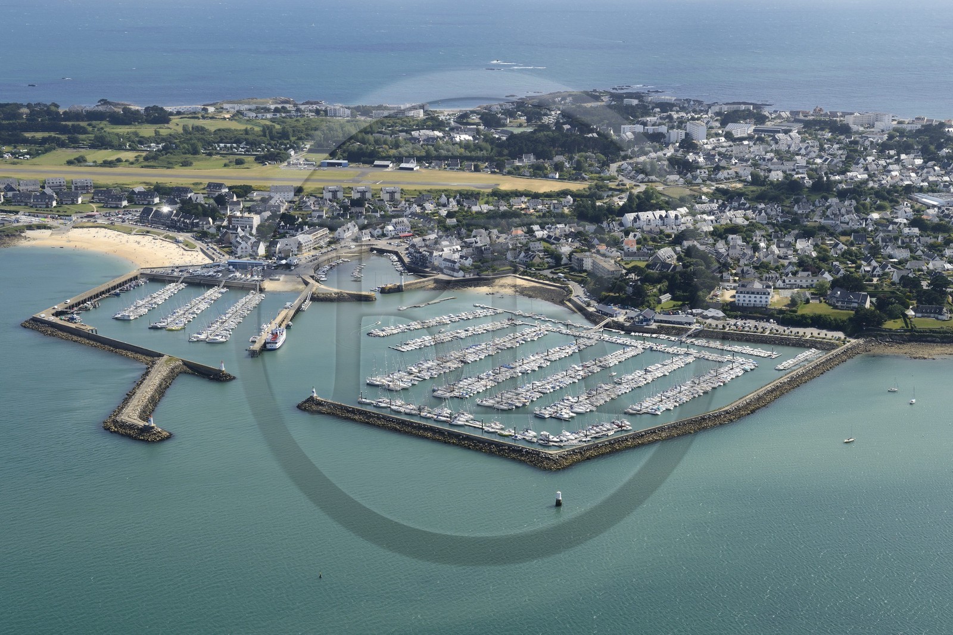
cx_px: 476
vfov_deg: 28.1
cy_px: 318
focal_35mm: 48
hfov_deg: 41.1
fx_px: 1270
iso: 400
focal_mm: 48
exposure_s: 1/800
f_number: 9
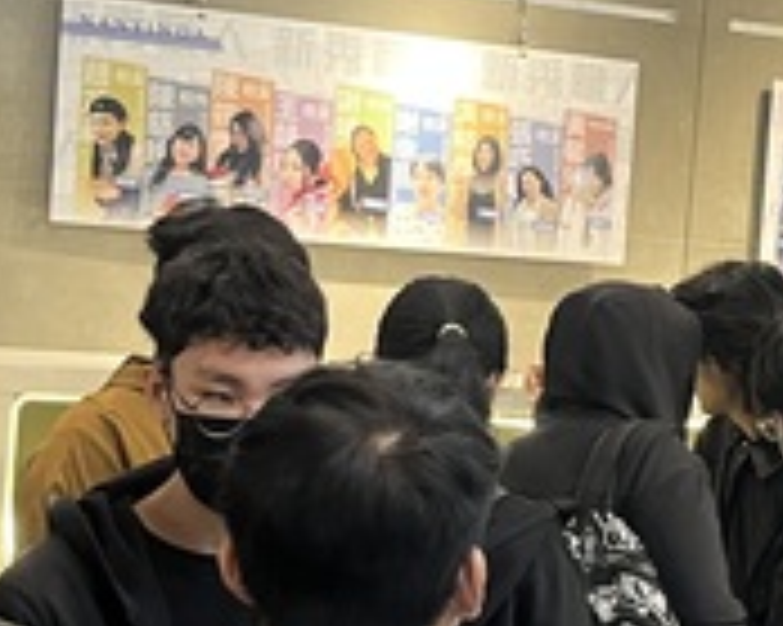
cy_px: 403
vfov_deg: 15.1
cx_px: 670
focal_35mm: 102
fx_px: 2362
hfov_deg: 18.6
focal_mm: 5.1
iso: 100
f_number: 1.6
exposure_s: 1/60
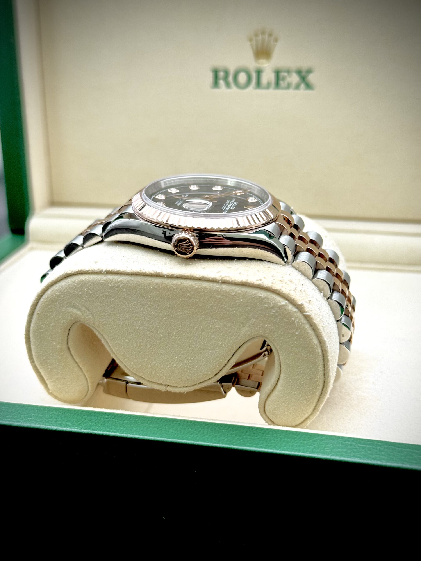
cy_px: 280
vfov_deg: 39.7
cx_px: 210
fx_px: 778
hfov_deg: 30.3
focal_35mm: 48
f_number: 1.78
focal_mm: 6.76
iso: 100
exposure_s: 1/115
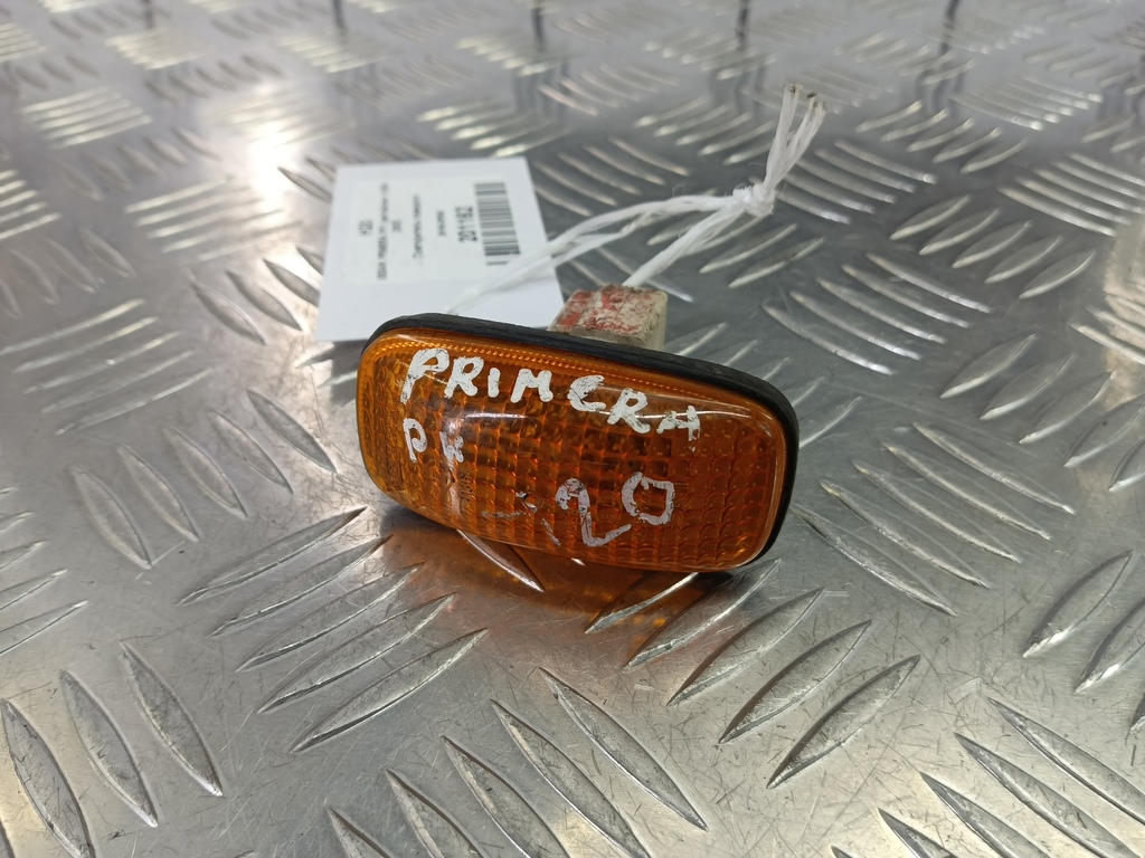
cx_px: 572
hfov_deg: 73.9
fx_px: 761
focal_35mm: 23
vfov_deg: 58.9
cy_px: 429
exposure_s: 1/50
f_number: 1.6
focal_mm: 4.11
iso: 105
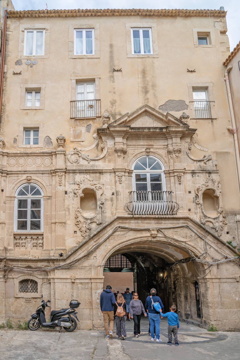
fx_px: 240
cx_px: 120
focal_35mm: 24
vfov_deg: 73.7
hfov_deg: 53.1
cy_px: 180
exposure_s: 1/400
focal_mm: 24
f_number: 5
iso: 100
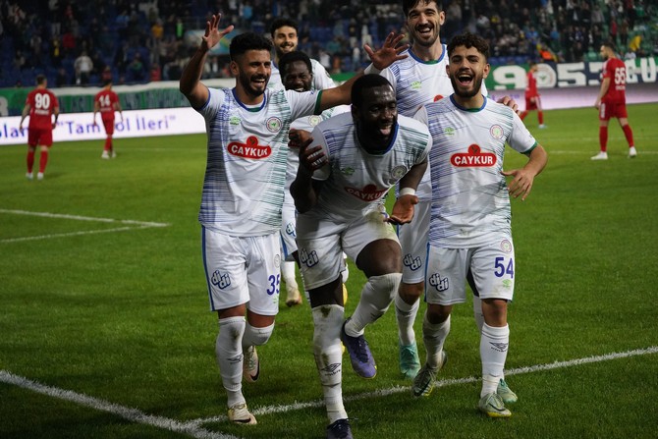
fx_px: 1828
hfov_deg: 20.4
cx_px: 329
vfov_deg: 13.7
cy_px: 220
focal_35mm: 100
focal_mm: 100
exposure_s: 1/2000
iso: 8000
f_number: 4.5
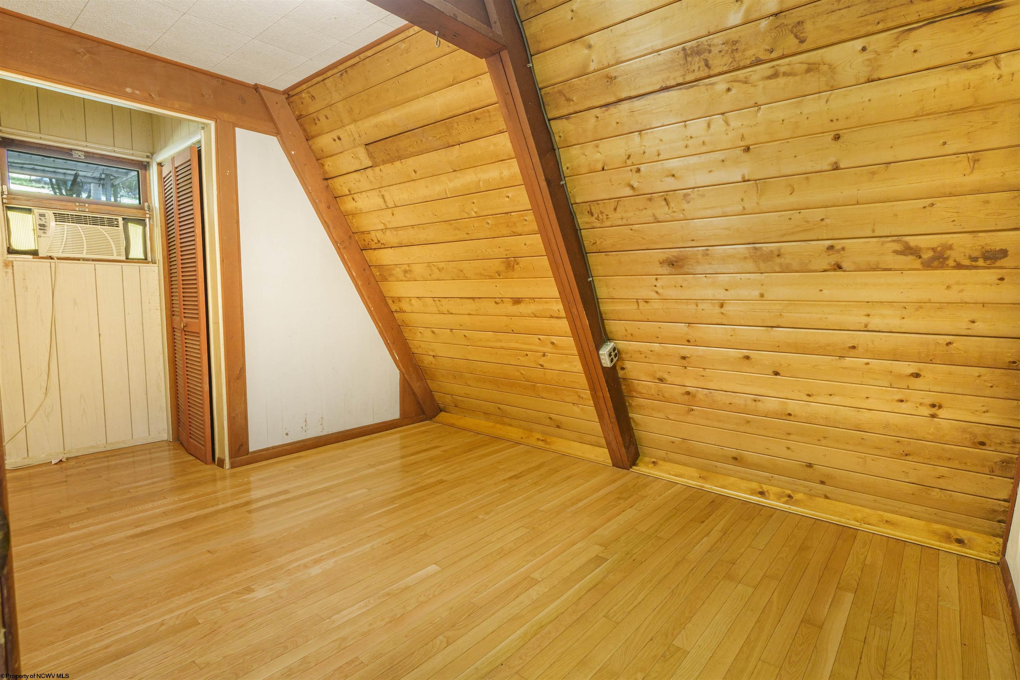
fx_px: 467
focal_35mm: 16
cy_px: 340
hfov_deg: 95.0
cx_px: 510
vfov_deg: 72.1
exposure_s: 1/1.67
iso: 400
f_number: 8
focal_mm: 11
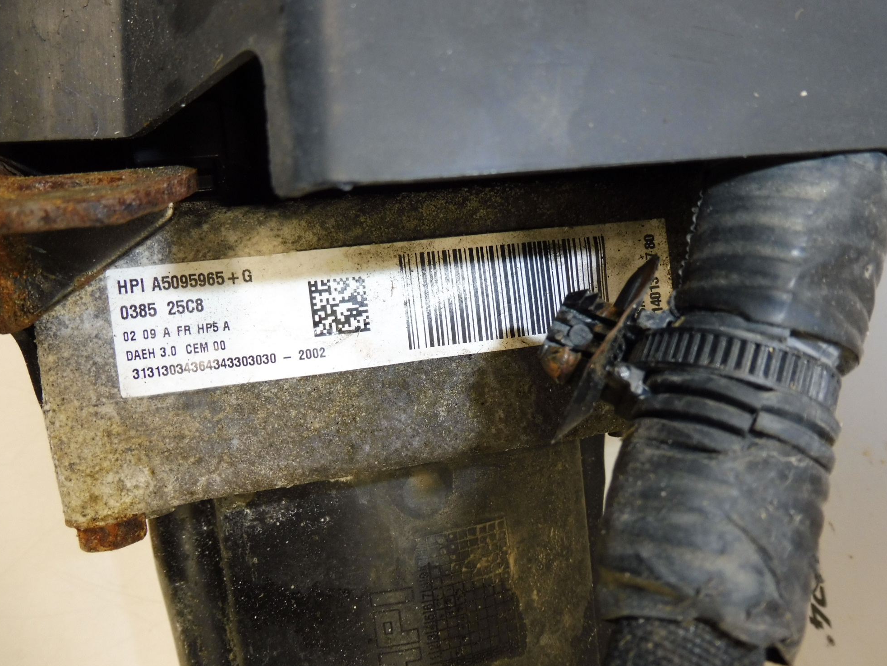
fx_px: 641
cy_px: 332
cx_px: 449
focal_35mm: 25
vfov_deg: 54.9
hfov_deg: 69.4
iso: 200
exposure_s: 1/60
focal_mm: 4.3
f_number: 3.5
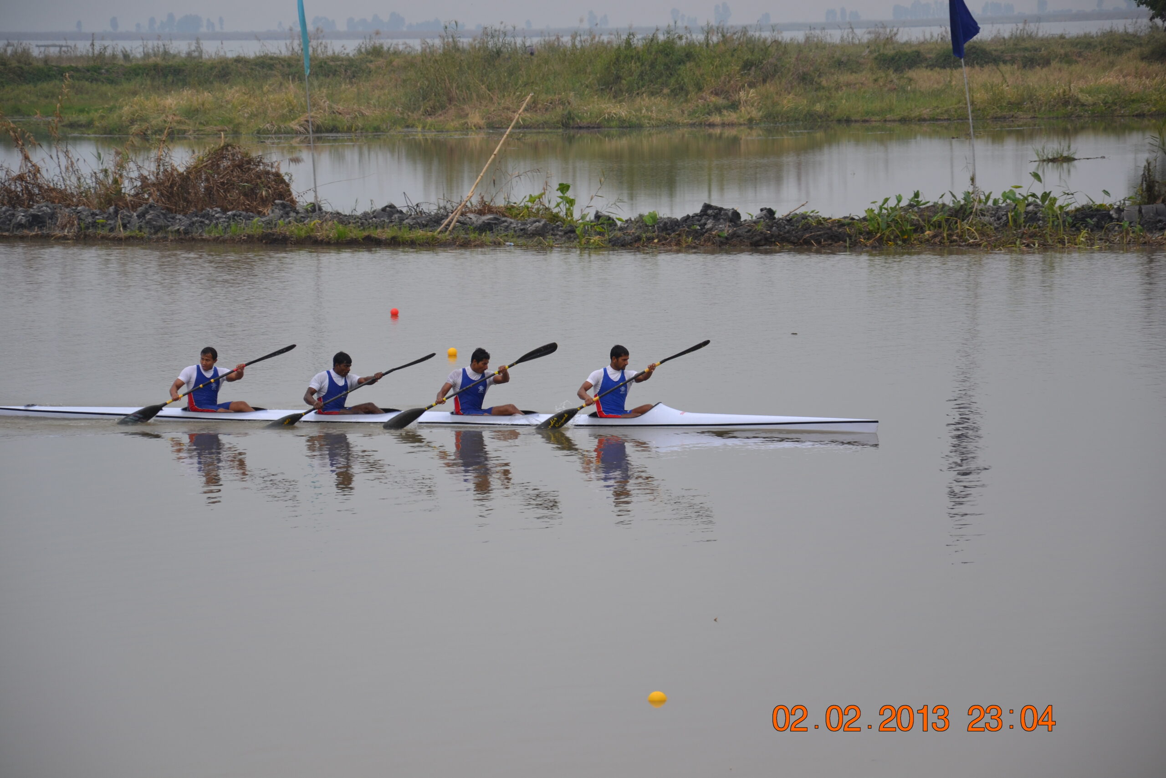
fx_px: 5101
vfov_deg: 8.7
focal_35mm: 158
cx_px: 583
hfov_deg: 13.0
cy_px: 389
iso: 125
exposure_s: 1/500
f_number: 5.6
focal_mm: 105
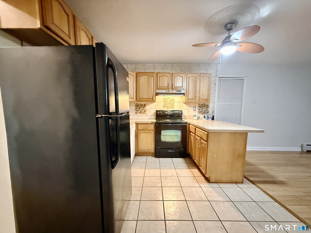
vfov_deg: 85.7
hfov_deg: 102.1
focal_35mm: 14
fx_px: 126
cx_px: 156
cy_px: 116
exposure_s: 1/40
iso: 1000
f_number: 2.2
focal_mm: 2.22
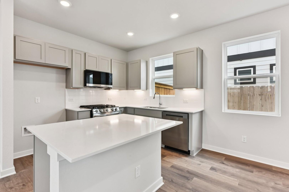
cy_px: 96
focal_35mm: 17
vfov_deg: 70.4
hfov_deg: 93.3
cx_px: 144
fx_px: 136
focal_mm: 17
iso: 125
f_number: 8
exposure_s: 1/20
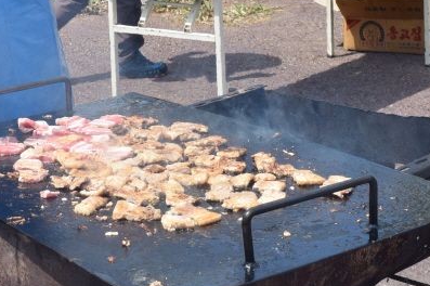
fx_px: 1289
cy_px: -62
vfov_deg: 12.4
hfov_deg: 18.6
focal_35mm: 108
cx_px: 37
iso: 200
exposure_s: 1/400
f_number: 10
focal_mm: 28
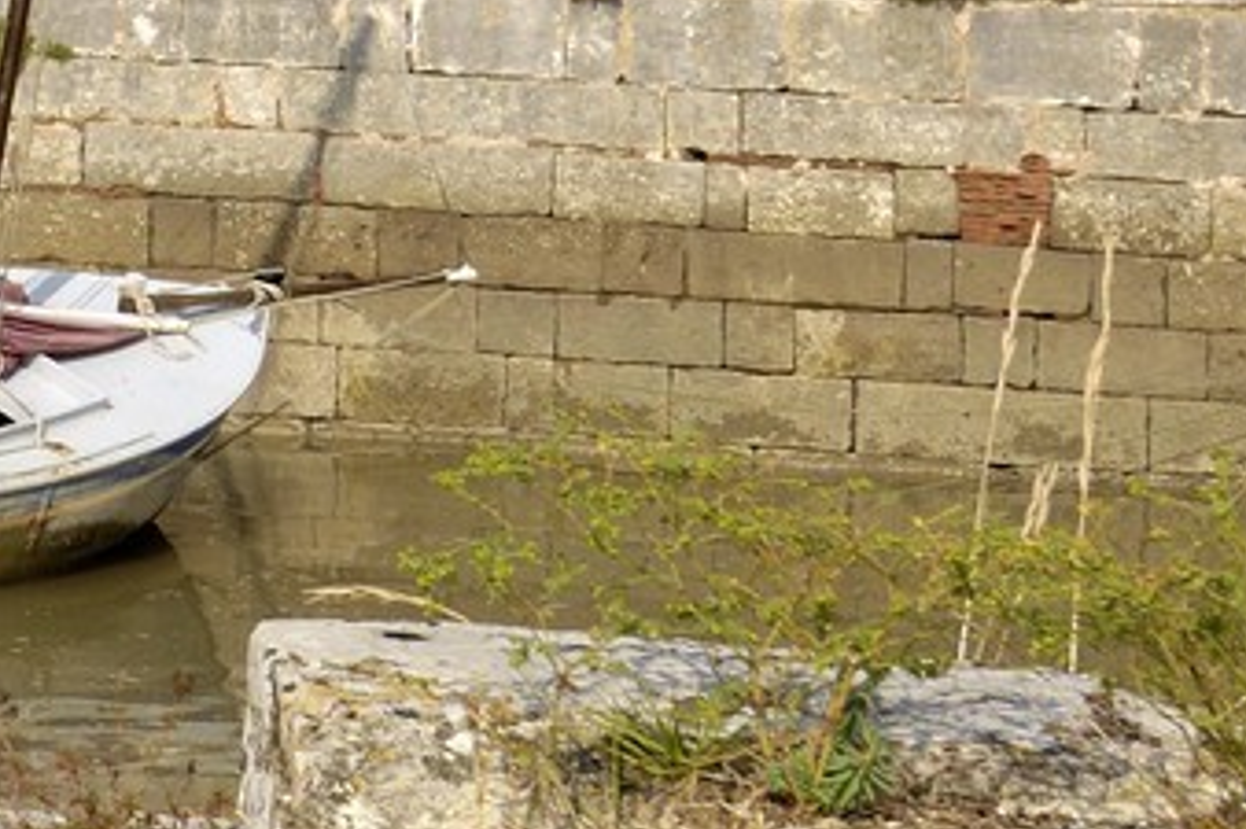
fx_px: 5396
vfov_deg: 8.7
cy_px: -181
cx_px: -1537
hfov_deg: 11.4
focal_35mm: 156
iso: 100
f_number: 12
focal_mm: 22
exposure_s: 1/125
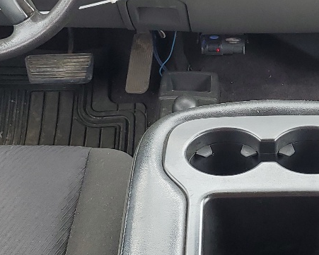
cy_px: 162
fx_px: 850
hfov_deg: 21.1
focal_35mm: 90
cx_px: 246
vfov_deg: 17.1
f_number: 1.5
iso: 50
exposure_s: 1/135
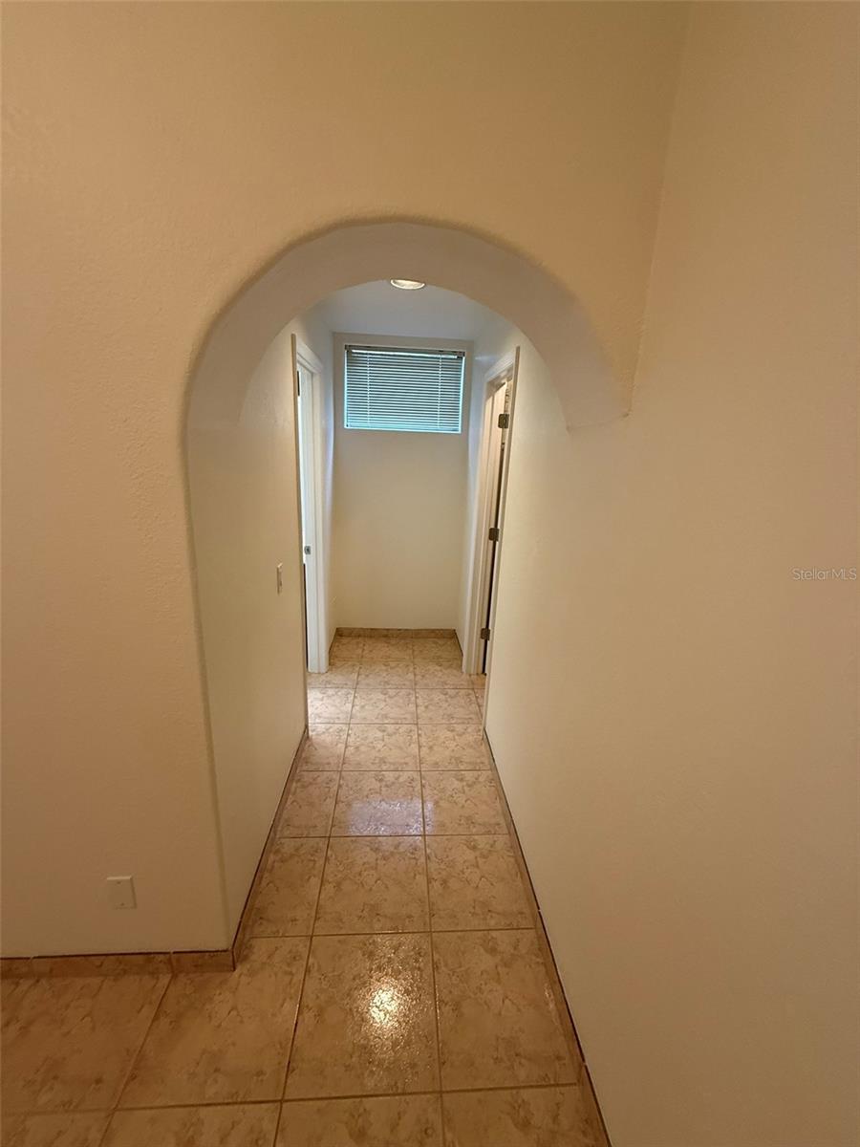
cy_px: 574
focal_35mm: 14
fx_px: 464
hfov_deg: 85.7
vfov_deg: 102.1
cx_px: 430
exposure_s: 1/120
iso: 200
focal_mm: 2.22
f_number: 2.2
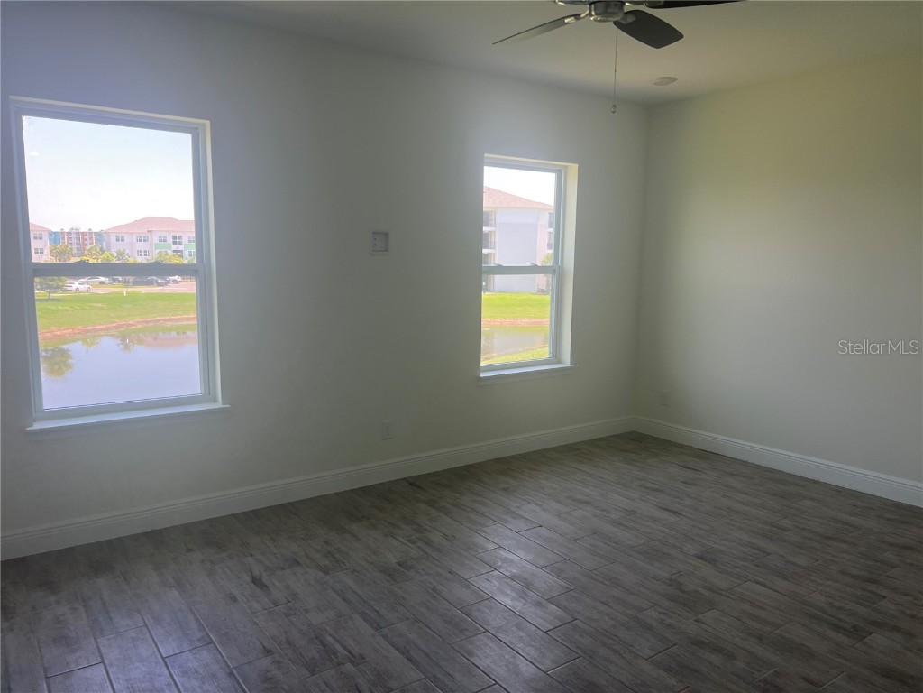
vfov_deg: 53.1
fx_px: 693
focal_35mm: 26
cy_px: 346
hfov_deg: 67.3
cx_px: 462
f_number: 1.5
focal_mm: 5.7
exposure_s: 1/155
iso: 40
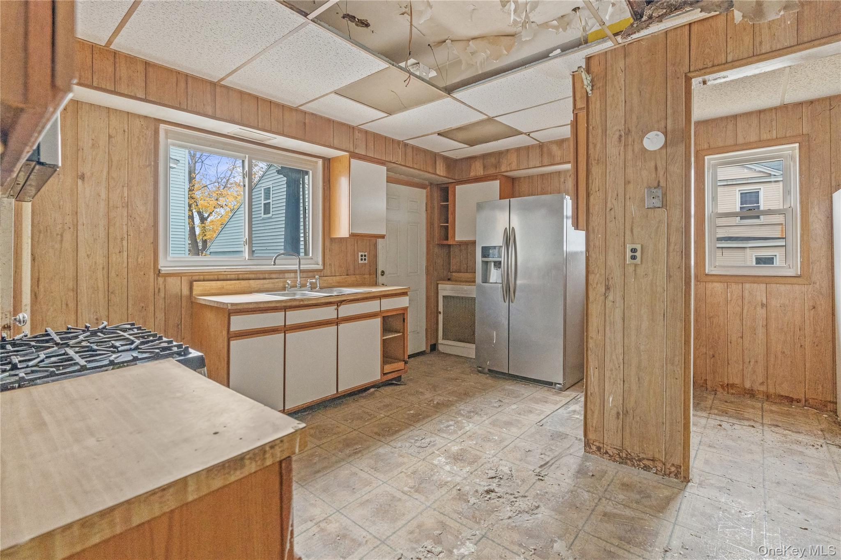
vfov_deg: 73.7
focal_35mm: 16
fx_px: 374
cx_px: 420
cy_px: 280
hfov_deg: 96.7
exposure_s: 1/15
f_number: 5.6
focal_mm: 16
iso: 1250
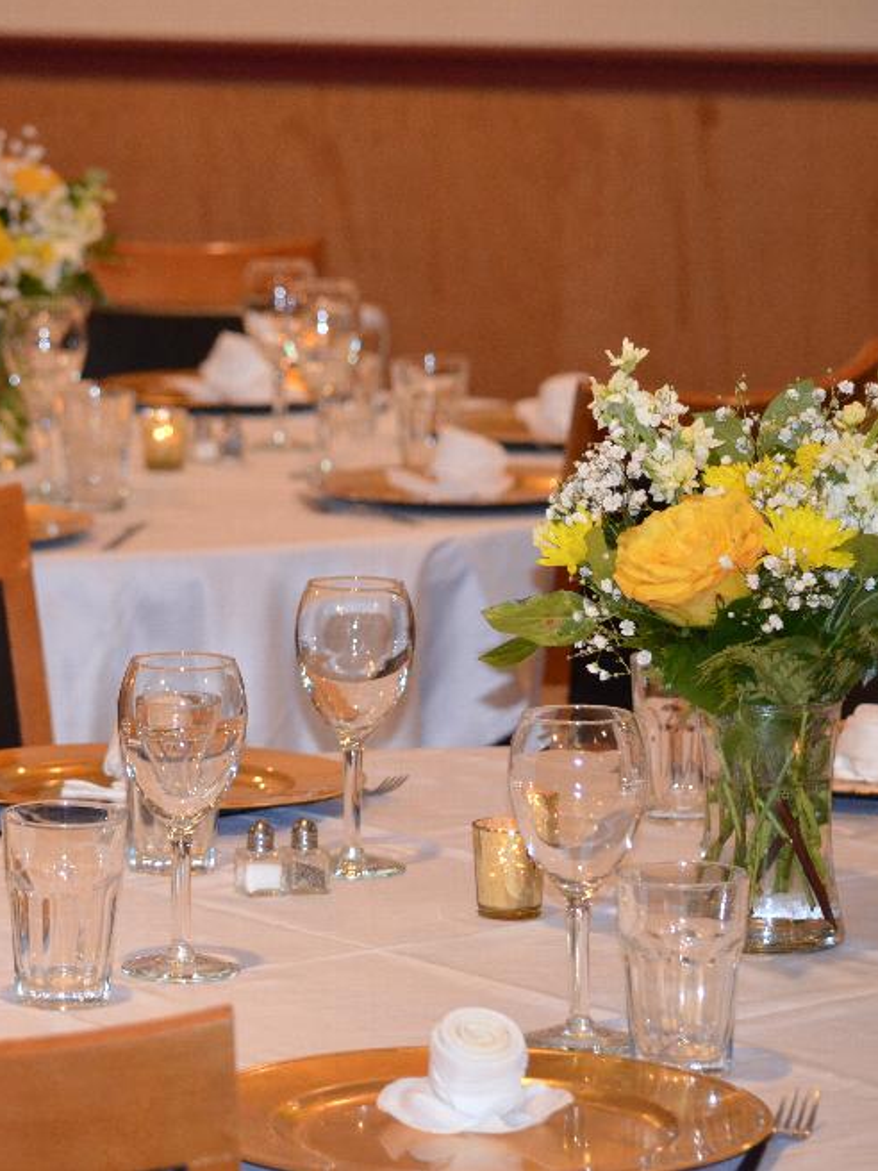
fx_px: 5783
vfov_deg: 11.6
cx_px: 86
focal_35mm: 171
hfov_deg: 8.7
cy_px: 582
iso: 2500
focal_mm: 78
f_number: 4.5
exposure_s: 1/60
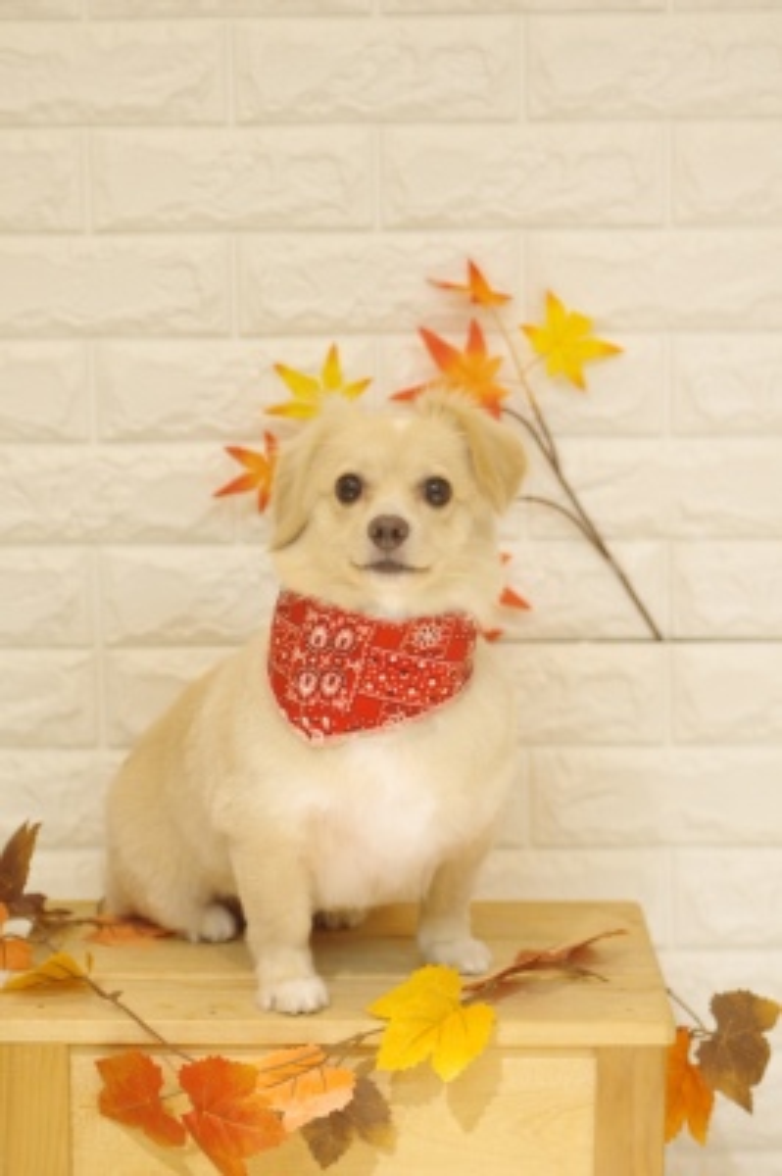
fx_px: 3068
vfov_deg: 21.7
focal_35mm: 94
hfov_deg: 14.5
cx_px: 391
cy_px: 588
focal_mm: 63
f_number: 2.8
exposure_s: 1/60
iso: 640
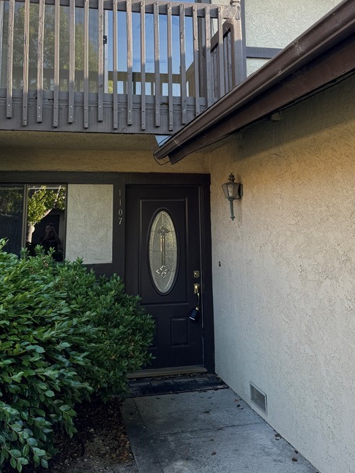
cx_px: 183
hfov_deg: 37.7
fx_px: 520
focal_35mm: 38
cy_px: 130
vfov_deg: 47.5
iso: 80
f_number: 1.78
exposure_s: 1/284
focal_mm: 6.76
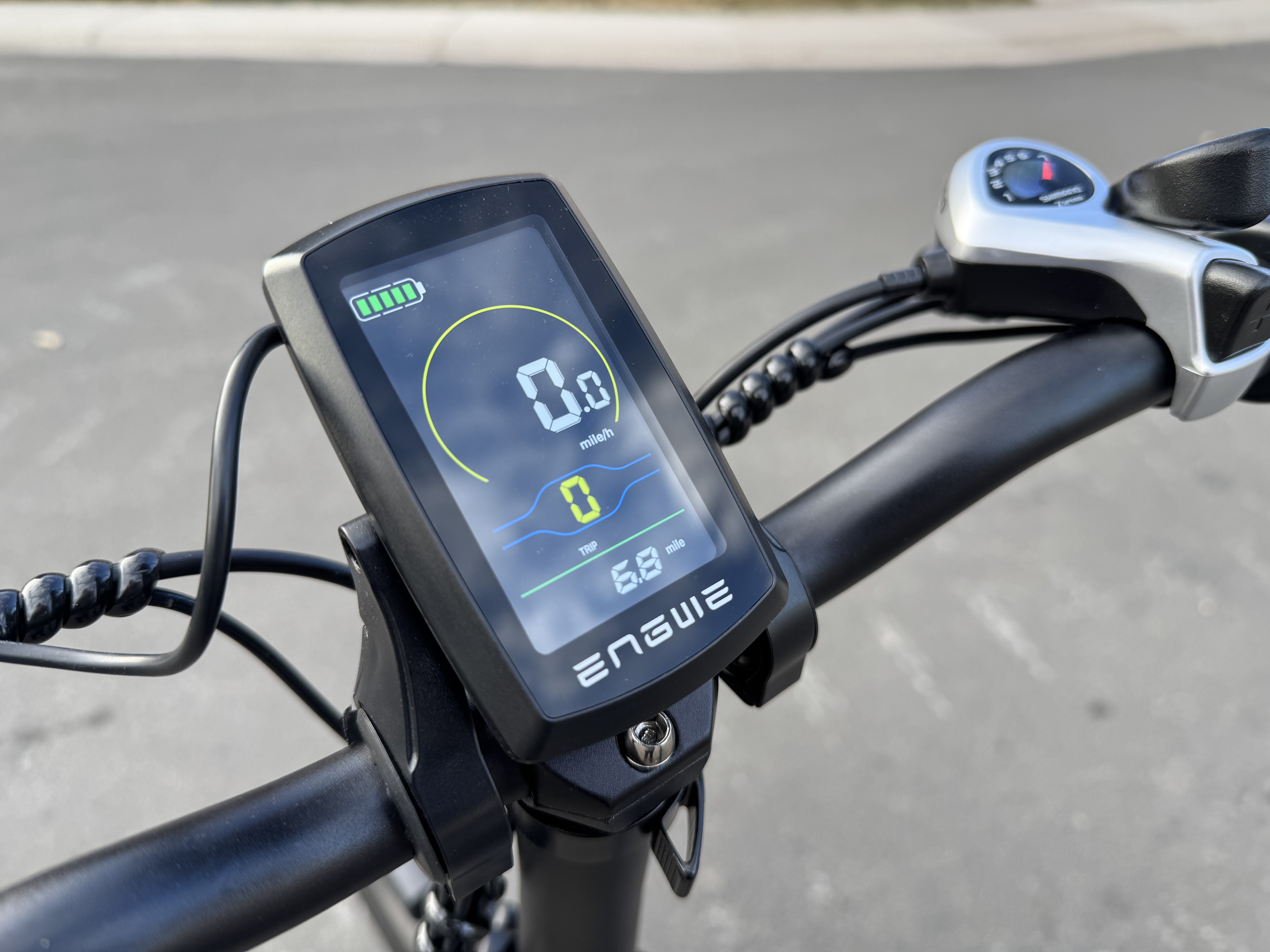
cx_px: 635
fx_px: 881
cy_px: 476
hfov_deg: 71.6
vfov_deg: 56.8
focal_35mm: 24
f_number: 1.78
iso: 64
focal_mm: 6.76
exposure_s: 1/233
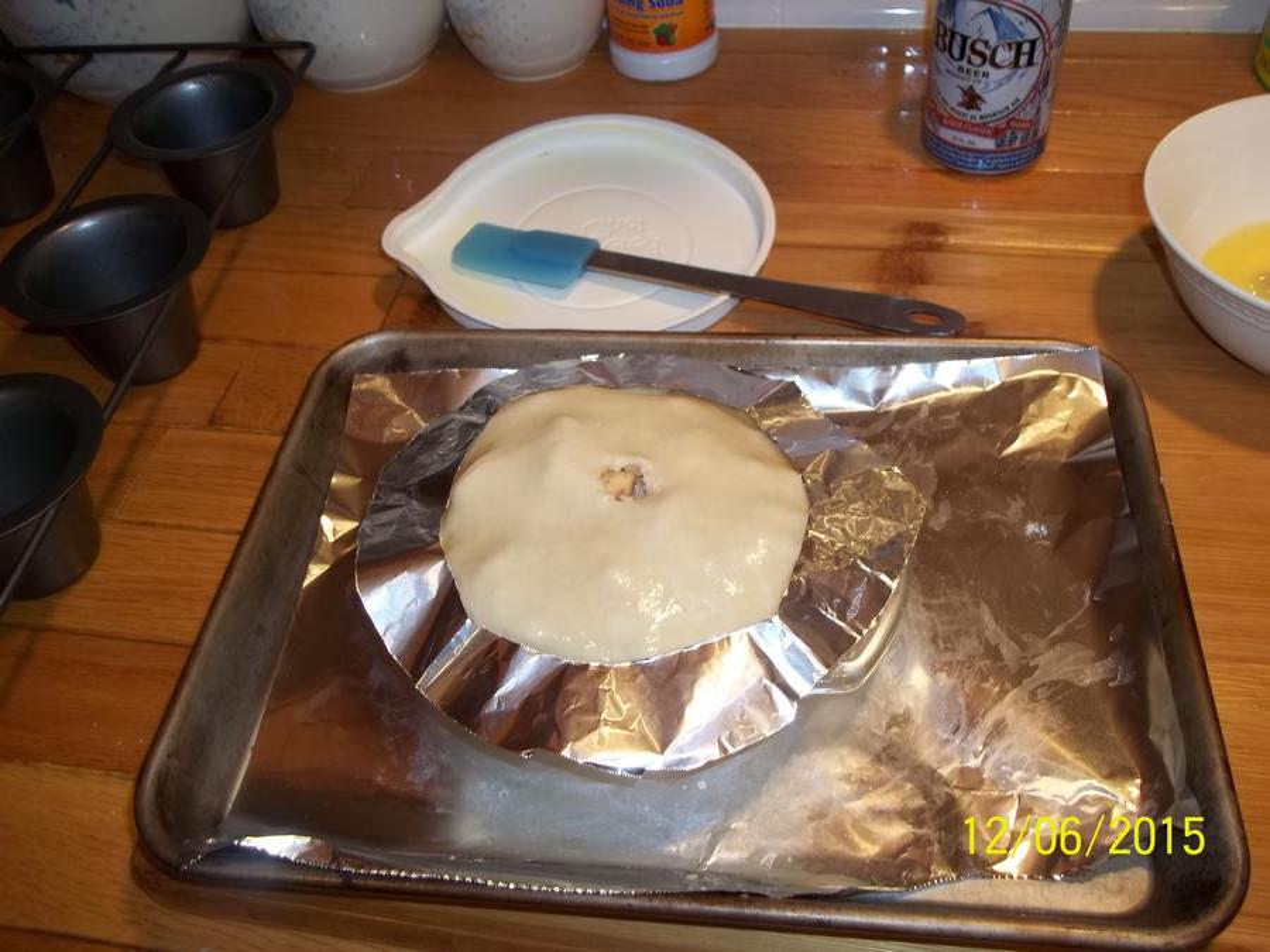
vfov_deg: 44.2
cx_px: 635
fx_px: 1174
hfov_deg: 56.8
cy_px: 476
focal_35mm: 32
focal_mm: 5.7
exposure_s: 1/30
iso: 64
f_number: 2.9
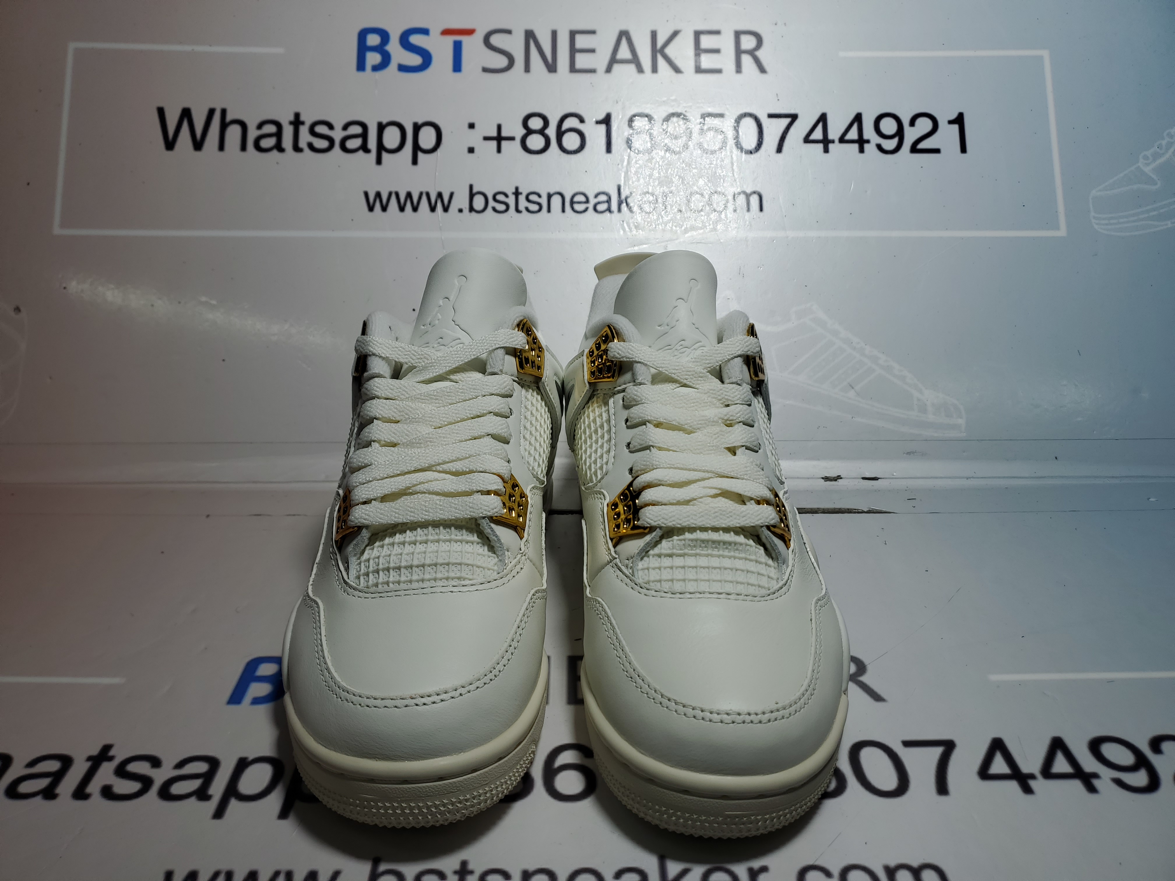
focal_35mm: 26
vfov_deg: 53.1
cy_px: 440
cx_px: 588
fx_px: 883
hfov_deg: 67.3
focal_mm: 4.3
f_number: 1.5
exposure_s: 1/1305
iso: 50
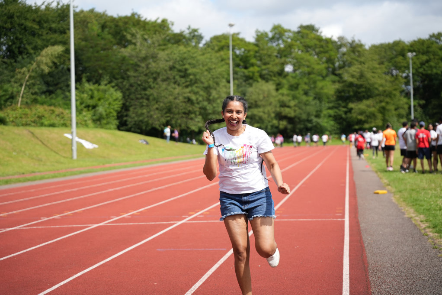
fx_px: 701
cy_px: 148
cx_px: 221
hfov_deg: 35.0
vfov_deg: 23.7
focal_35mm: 57
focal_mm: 57.1
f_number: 2.8
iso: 250
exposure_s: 1/4000
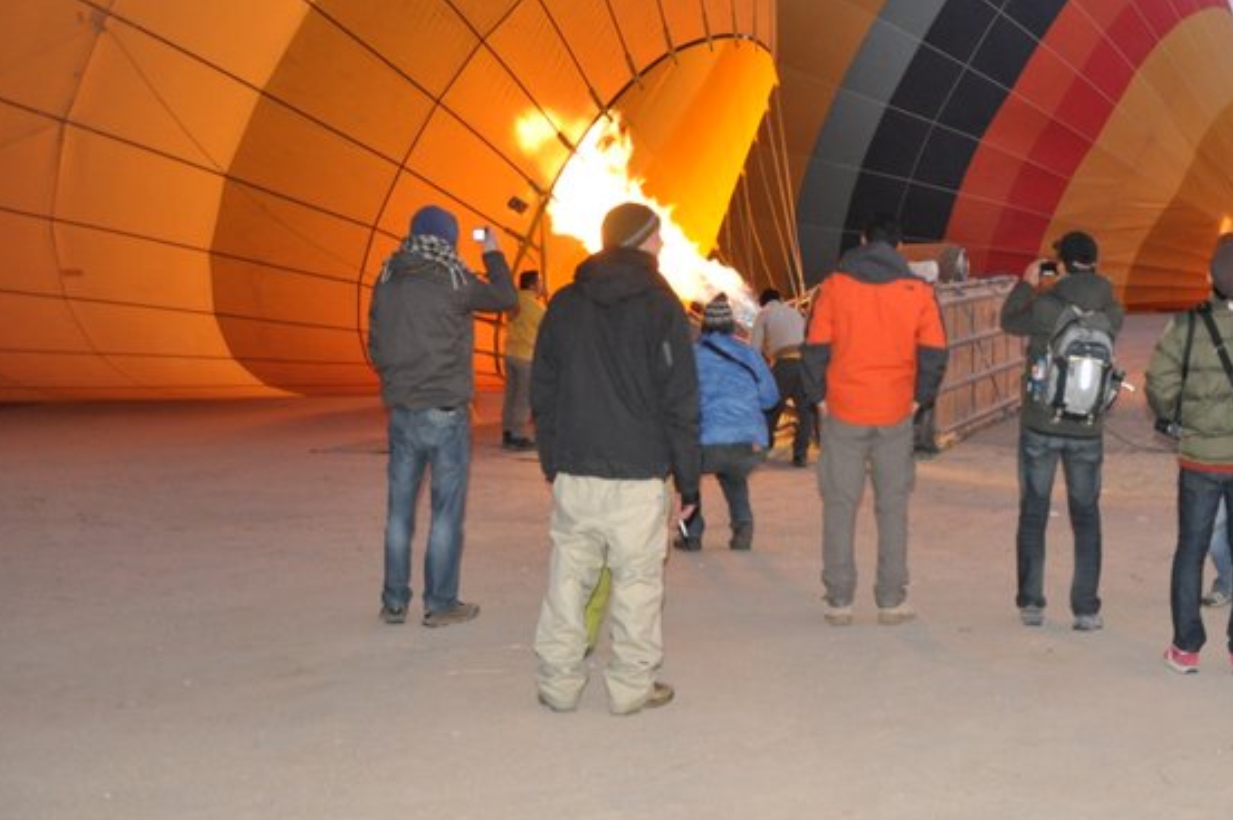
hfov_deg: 42.7
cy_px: 308
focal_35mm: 44
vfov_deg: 30.3
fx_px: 1506
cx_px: 972
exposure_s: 1/60
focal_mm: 18
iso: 800
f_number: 3.5
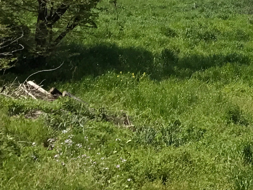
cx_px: 475
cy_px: -79
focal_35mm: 108
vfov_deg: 13.1
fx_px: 789
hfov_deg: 15.3
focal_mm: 3.99
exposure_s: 1/2817
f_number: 1.8
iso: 20
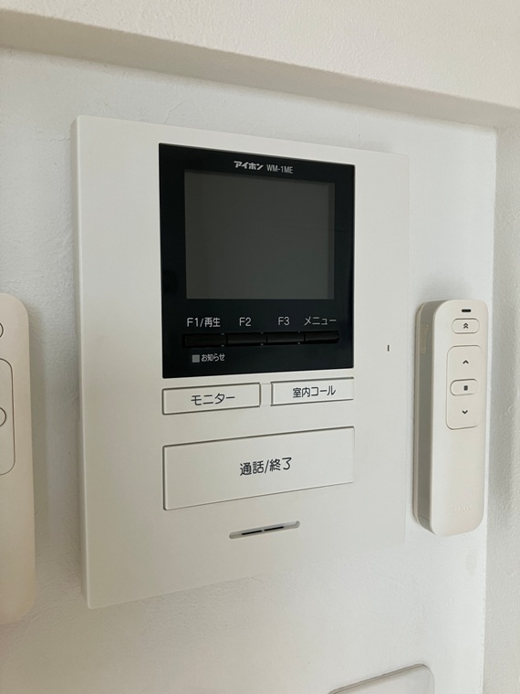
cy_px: 347
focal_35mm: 28
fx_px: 561
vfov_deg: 63.4
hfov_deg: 49.7
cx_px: 260
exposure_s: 1/60
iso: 80
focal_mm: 3.99
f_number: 1.8
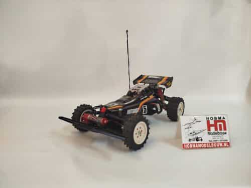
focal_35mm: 24
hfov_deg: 71.6
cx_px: 126
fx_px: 174
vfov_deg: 56.8
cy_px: 94
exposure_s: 1/50
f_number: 1.7
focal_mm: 5.31
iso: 160
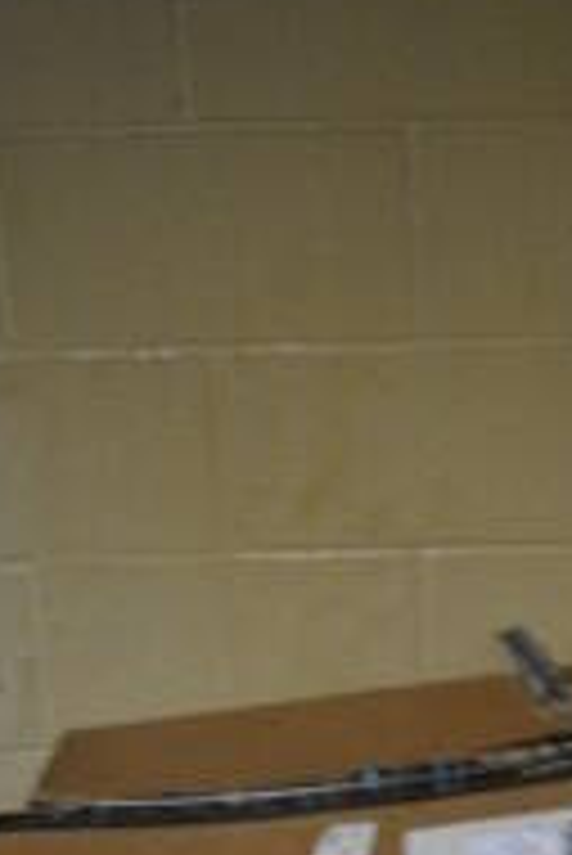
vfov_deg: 27.1
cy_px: 943
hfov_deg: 19.5
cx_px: 558
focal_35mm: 68
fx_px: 1618
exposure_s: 1/30
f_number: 3.5
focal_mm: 18
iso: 3200
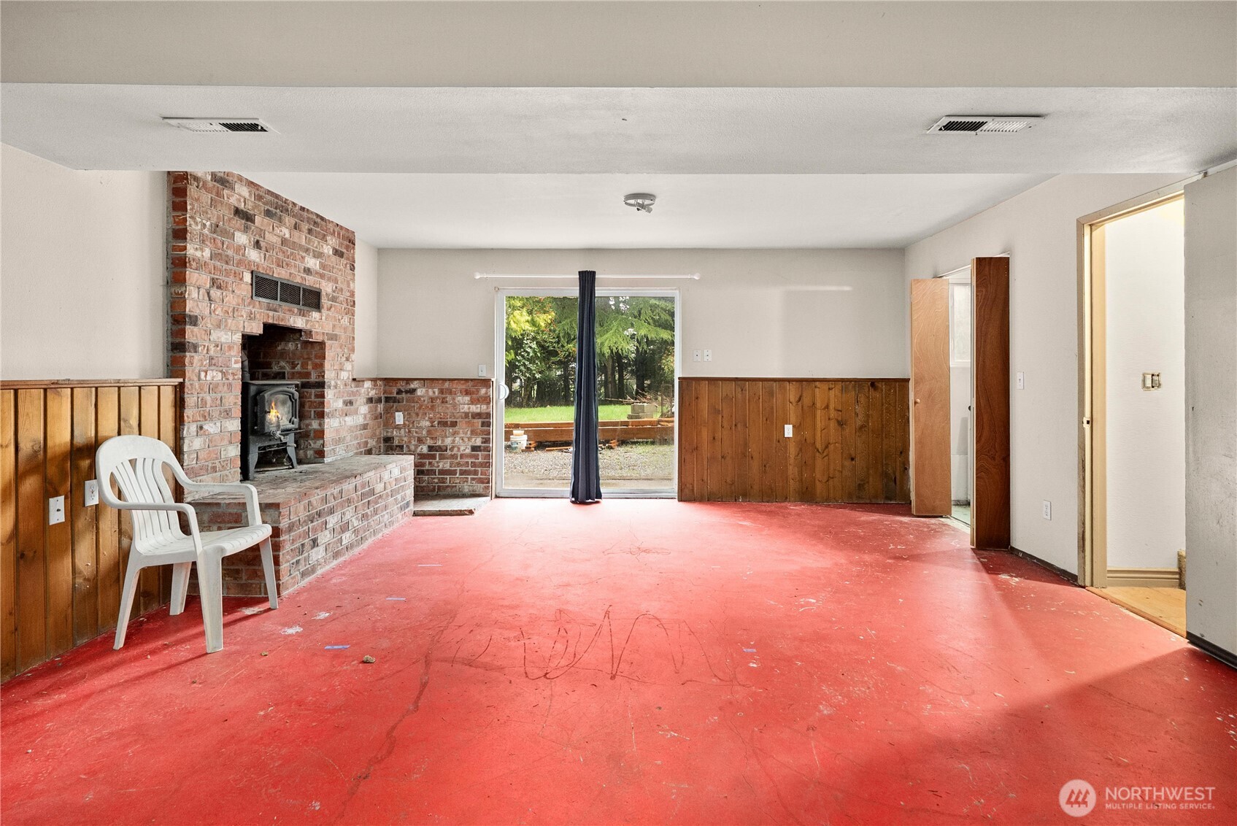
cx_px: 618
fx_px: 584
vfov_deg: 70.5
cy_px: 413
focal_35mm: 17
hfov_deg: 93.2
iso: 1000
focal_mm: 17
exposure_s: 1/2
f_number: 7.1
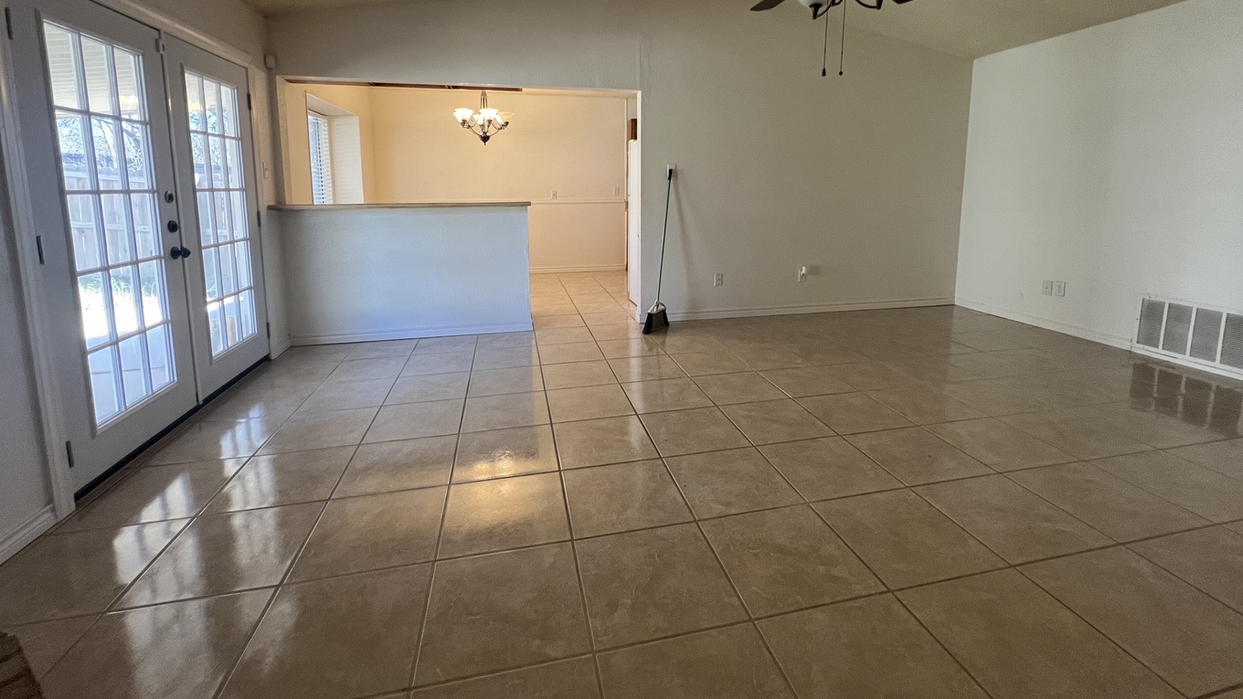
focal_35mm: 15
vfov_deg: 69.1
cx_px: 626
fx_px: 494
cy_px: 249
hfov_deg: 103.0
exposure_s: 1/120
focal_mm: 1.57
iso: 250
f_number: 1.8
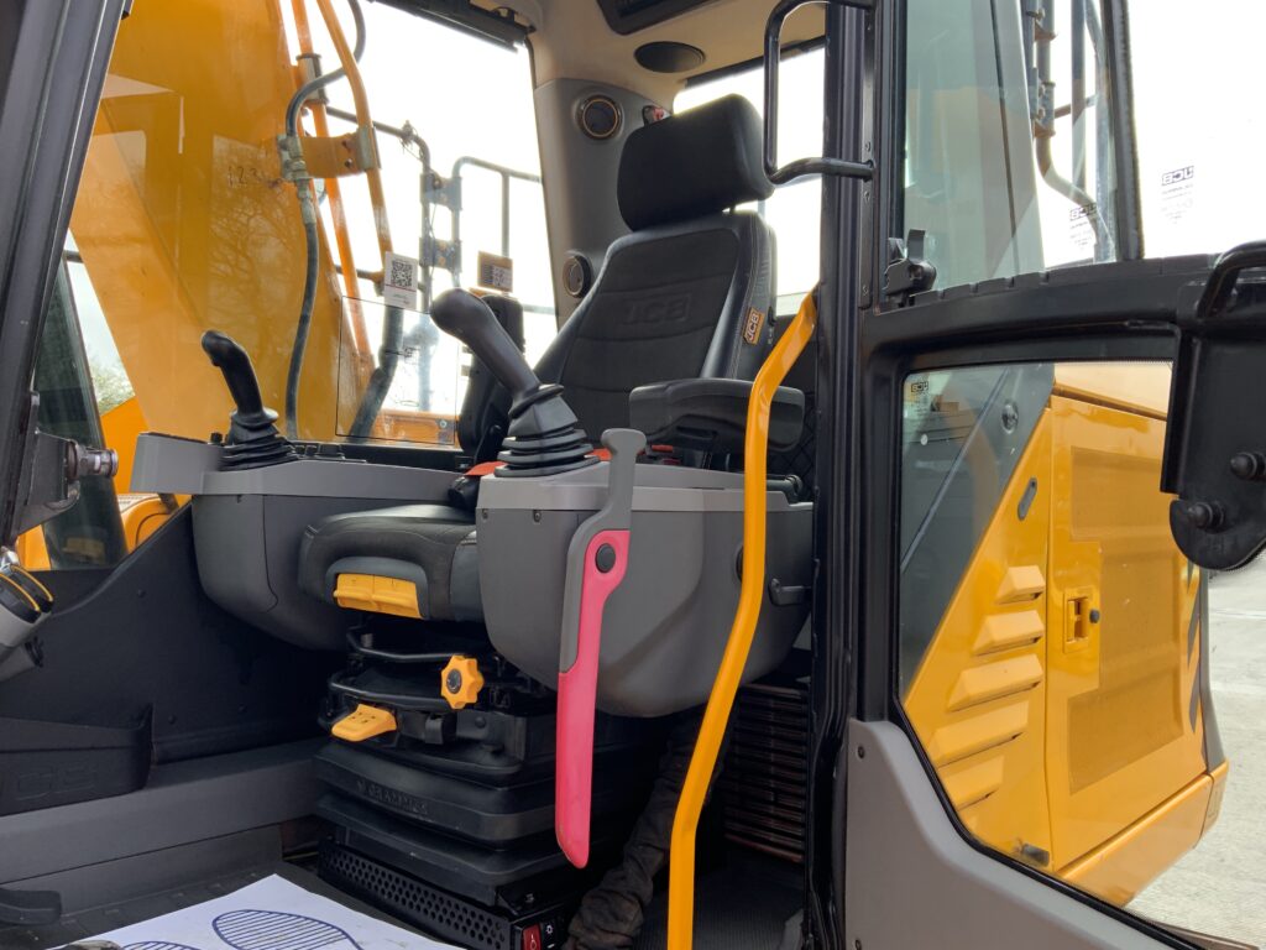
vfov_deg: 48.2
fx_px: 1061
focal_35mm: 29
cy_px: 475
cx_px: 633
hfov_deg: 61.7
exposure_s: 1/177
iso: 16
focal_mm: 3
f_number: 1.8
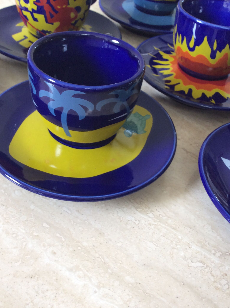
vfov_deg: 46.8
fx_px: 355
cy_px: 136
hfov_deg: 35.9
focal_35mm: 40
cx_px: 114
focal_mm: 3.3
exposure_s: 1/25
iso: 40
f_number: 2.4
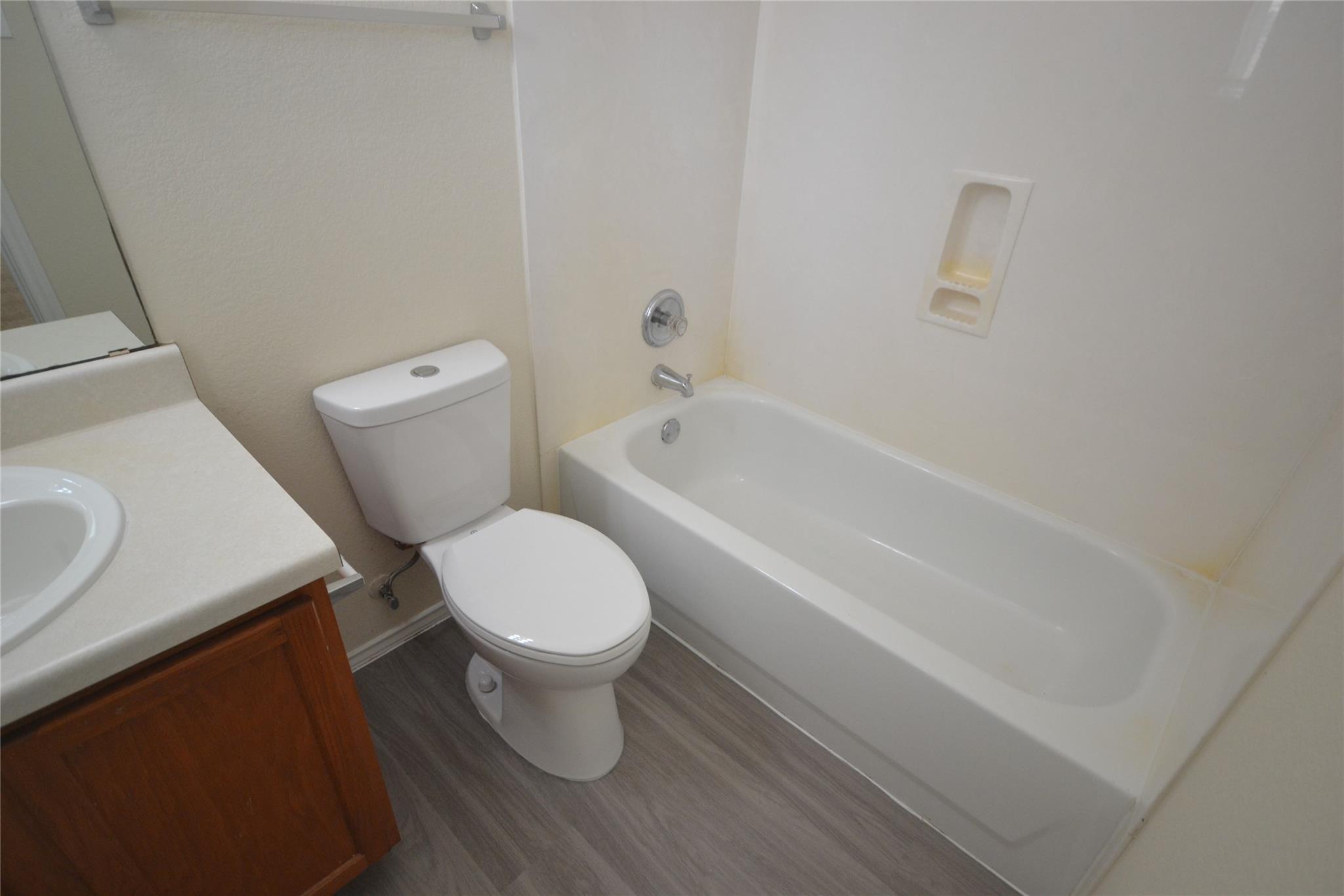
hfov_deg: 92.4
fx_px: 644
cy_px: 448
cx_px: 672
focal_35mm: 17
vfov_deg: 69.6
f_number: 4.2
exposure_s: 1/60
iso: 1000
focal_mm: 11.5
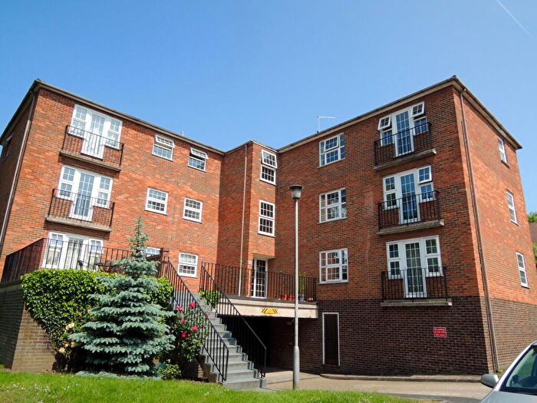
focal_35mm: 24
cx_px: 268
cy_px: 202
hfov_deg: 71.6
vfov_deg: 56.8
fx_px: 372
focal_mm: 4.3
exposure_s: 1/1250
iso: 100
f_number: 2.8
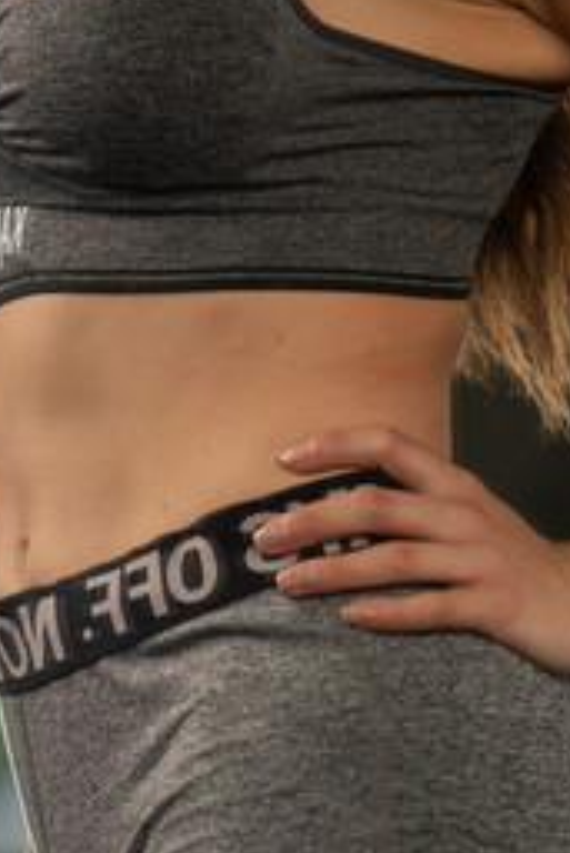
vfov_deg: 7.7
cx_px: 307
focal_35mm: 266
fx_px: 6308
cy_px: 167
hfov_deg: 5.2
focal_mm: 85
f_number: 2.8
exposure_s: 1/160
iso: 100
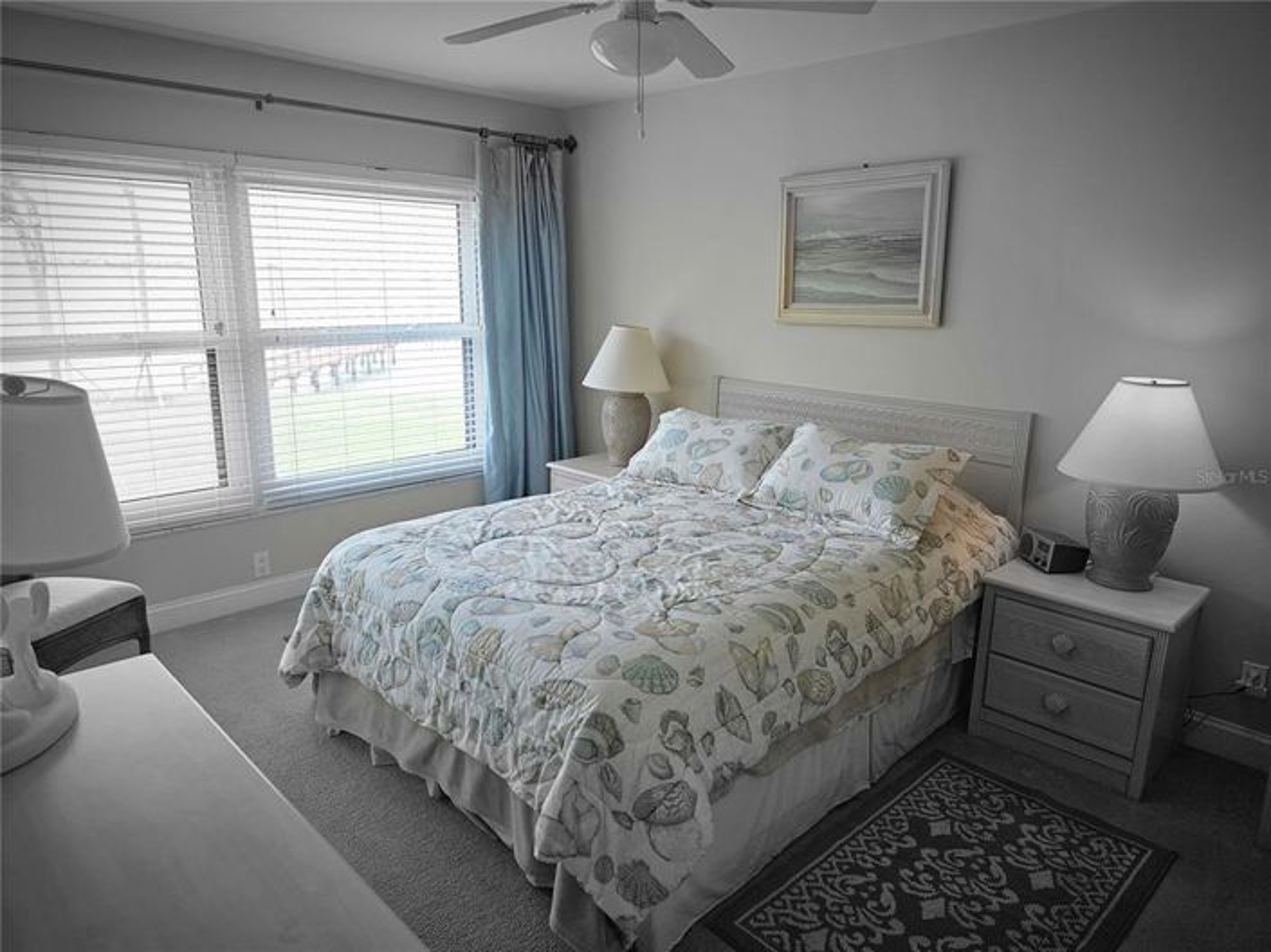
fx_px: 844
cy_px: 476
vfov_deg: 58.8
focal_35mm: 23
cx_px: 636
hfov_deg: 74.0
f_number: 1.7
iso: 50
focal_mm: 6.3
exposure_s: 1/120
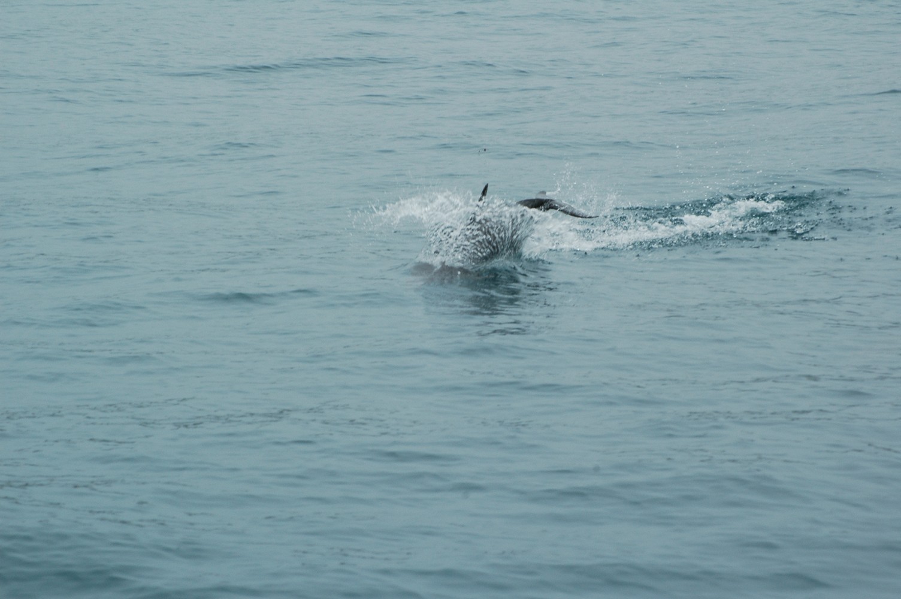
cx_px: 450
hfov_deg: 11.0
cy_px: 300
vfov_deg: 7.3
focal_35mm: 188
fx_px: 4689
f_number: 10
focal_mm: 125
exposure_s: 1/640
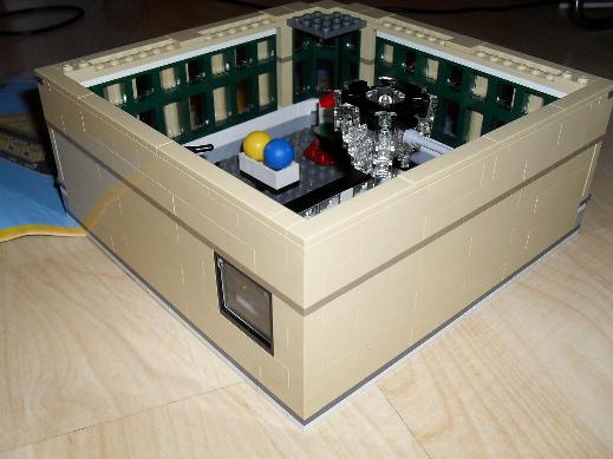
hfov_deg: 52.6
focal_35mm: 35
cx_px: 306
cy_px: 230
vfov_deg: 40.7
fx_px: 620
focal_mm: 6.3
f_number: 3.2
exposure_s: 1/45
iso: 200
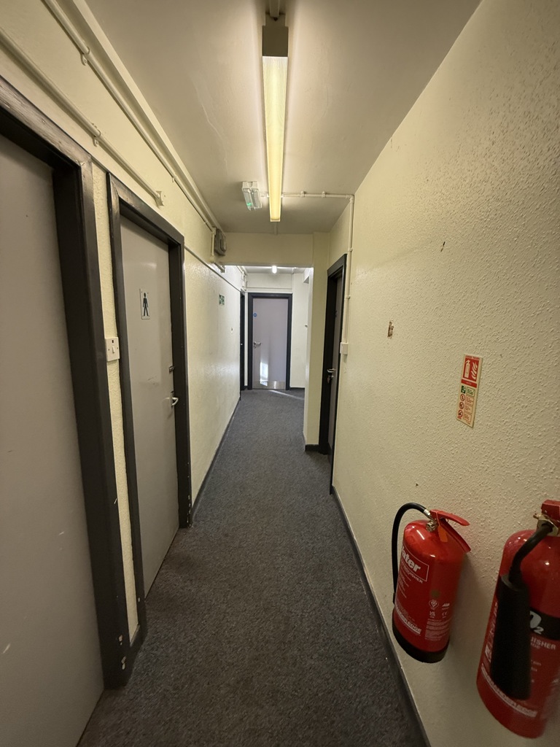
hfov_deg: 85.7
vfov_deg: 102.1
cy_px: 374
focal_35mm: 14
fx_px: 302
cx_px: 280
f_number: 2.2
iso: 250
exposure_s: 1/100
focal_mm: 2.22
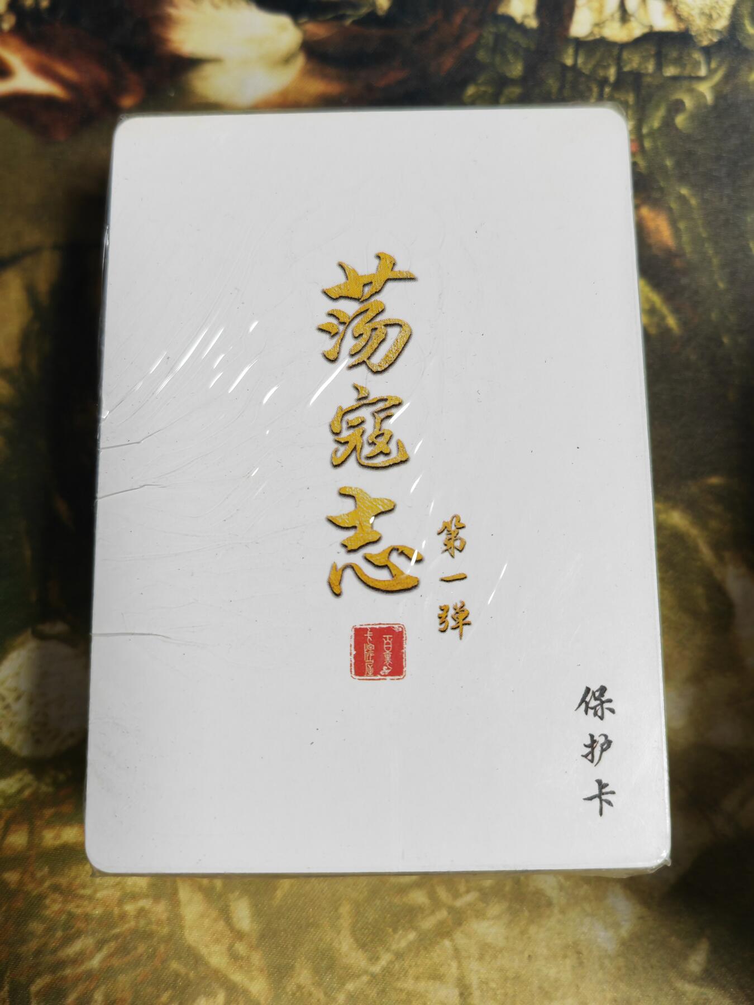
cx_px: 377
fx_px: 784
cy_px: 502
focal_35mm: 27
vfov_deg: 65.3
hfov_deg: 51.4
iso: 200
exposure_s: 1/100
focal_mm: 5.53
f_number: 1.8
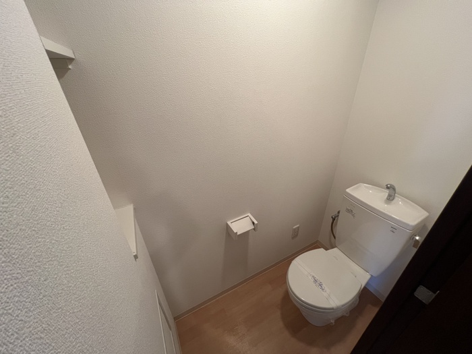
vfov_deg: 89.9
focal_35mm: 13
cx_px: 236
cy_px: 177
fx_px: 177
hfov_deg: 106.2
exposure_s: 1/60
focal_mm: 1.57
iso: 200
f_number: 1.8
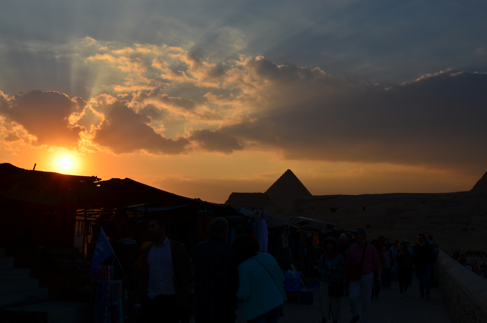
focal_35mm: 45
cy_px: 162
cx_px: 244
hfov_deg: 43.7
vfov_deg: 29.7
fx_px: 607
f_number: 10
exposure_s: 1/400
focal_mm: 30
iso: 100
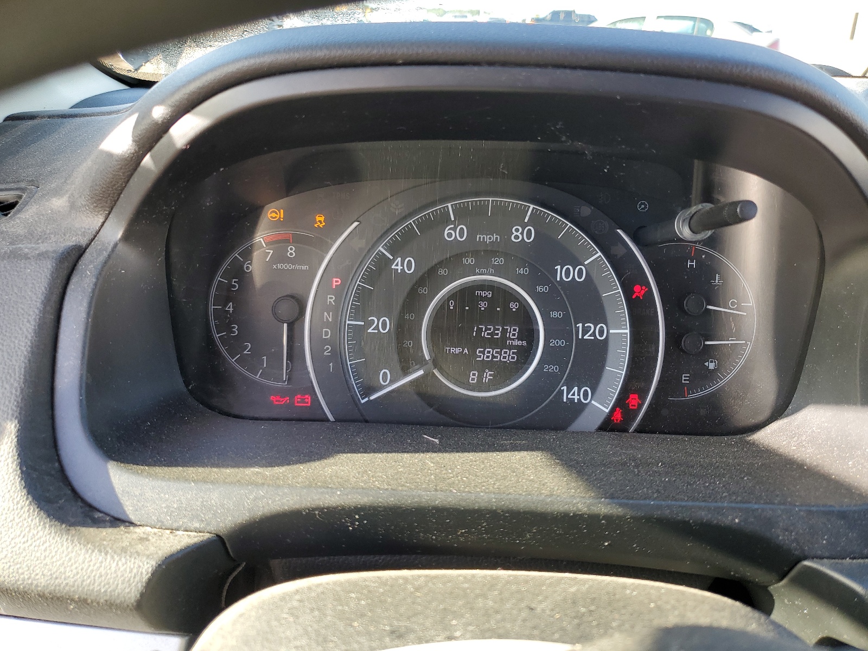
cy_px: 326
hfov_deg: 67.3
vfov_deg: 53.1
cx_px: 434
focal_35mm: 26
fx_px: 652
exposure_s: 1/161
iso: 50
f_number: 1.5
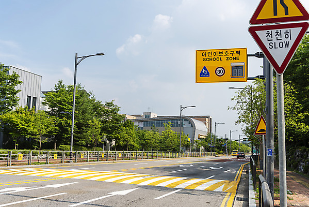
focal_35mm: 38
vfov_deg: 35.1
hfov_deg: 50.7
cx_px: 154
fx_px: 326
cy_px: 104
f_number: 4
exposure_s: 1/640
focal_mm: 38
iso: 160
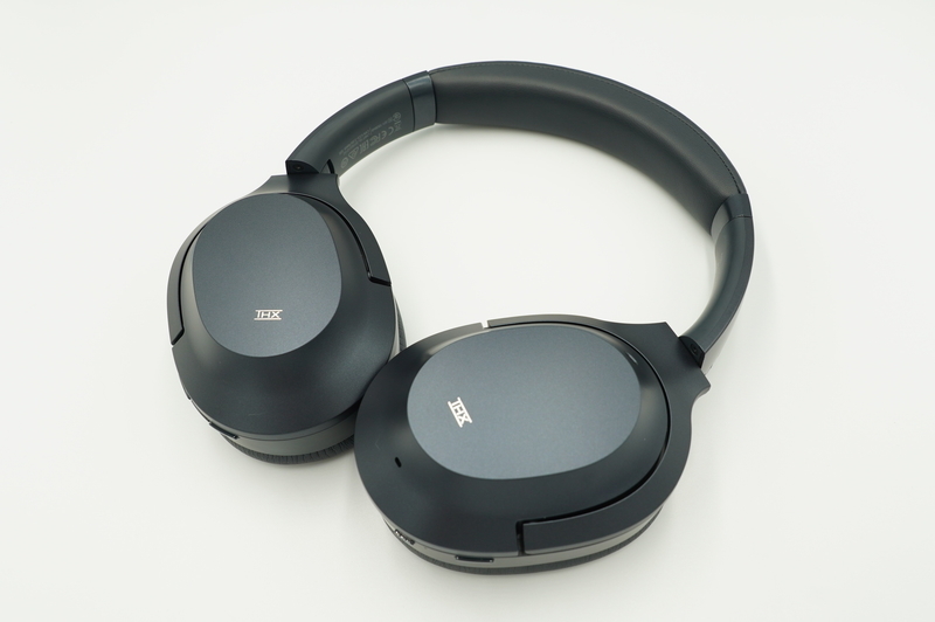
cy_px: 311
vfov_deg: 41.6
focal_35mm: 32
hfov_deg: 59.5
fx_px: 817
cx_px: 468
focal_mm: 21
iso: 250
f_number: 8
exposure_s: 1/40
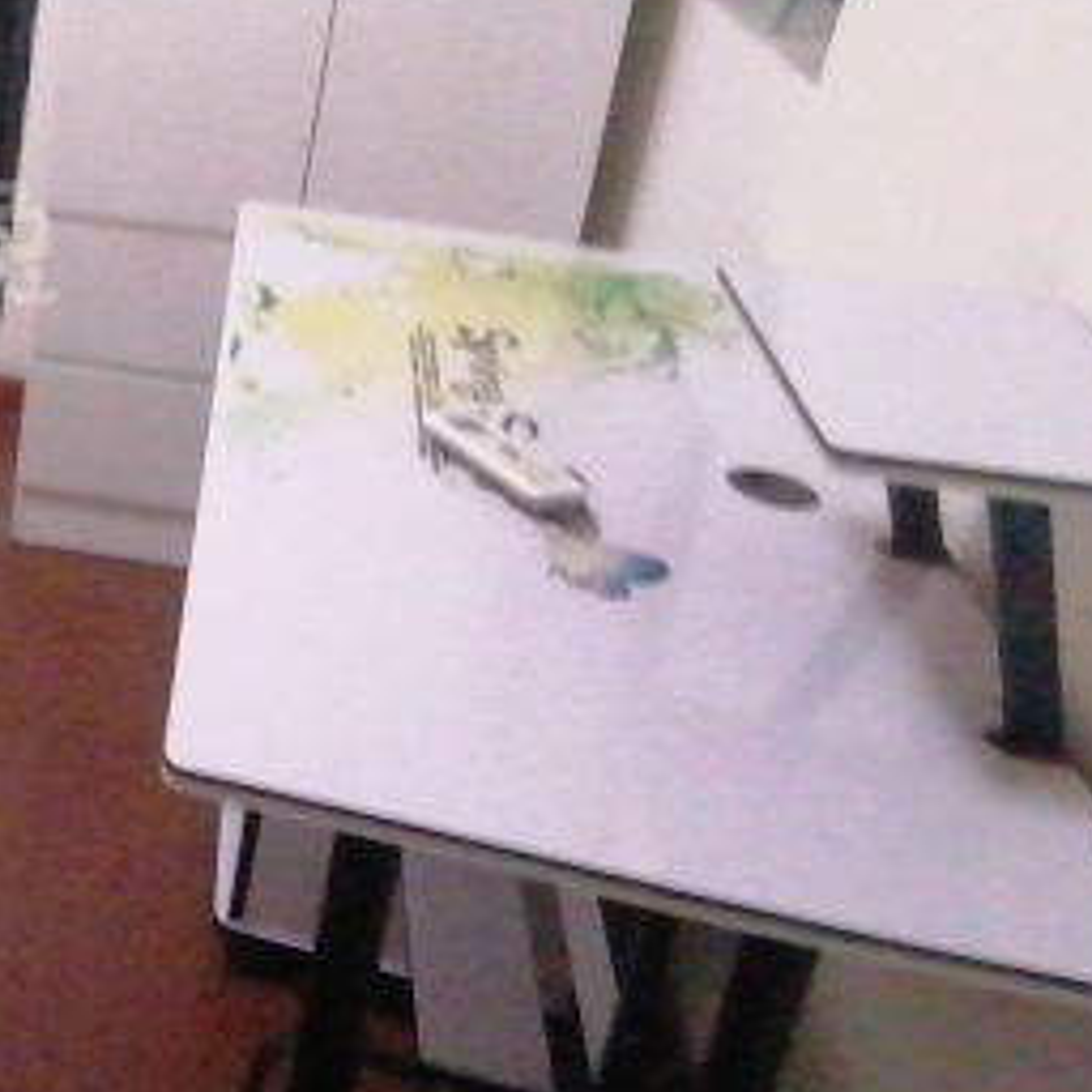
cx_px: -282
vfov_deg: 34.8
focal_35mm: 47
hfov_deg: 29.8
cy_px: 196
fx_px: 1677
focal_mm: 1.78
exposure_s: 1/16.7
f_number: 2.4
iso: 1000
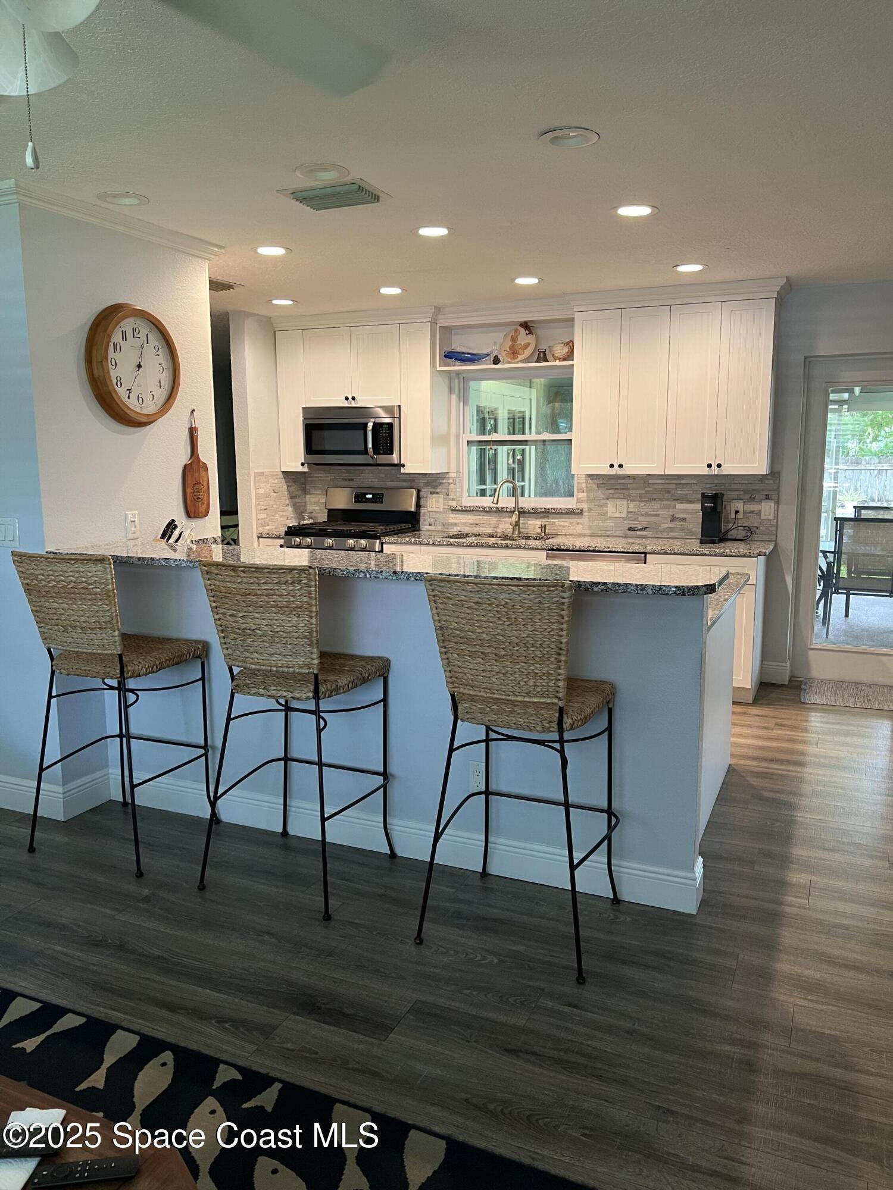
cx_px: 446
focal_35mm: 26
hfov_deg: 53.1
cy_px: 595
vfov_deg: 67.3
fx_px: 894
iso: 125
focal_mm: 5.7
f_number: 1.5
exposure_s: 1/60
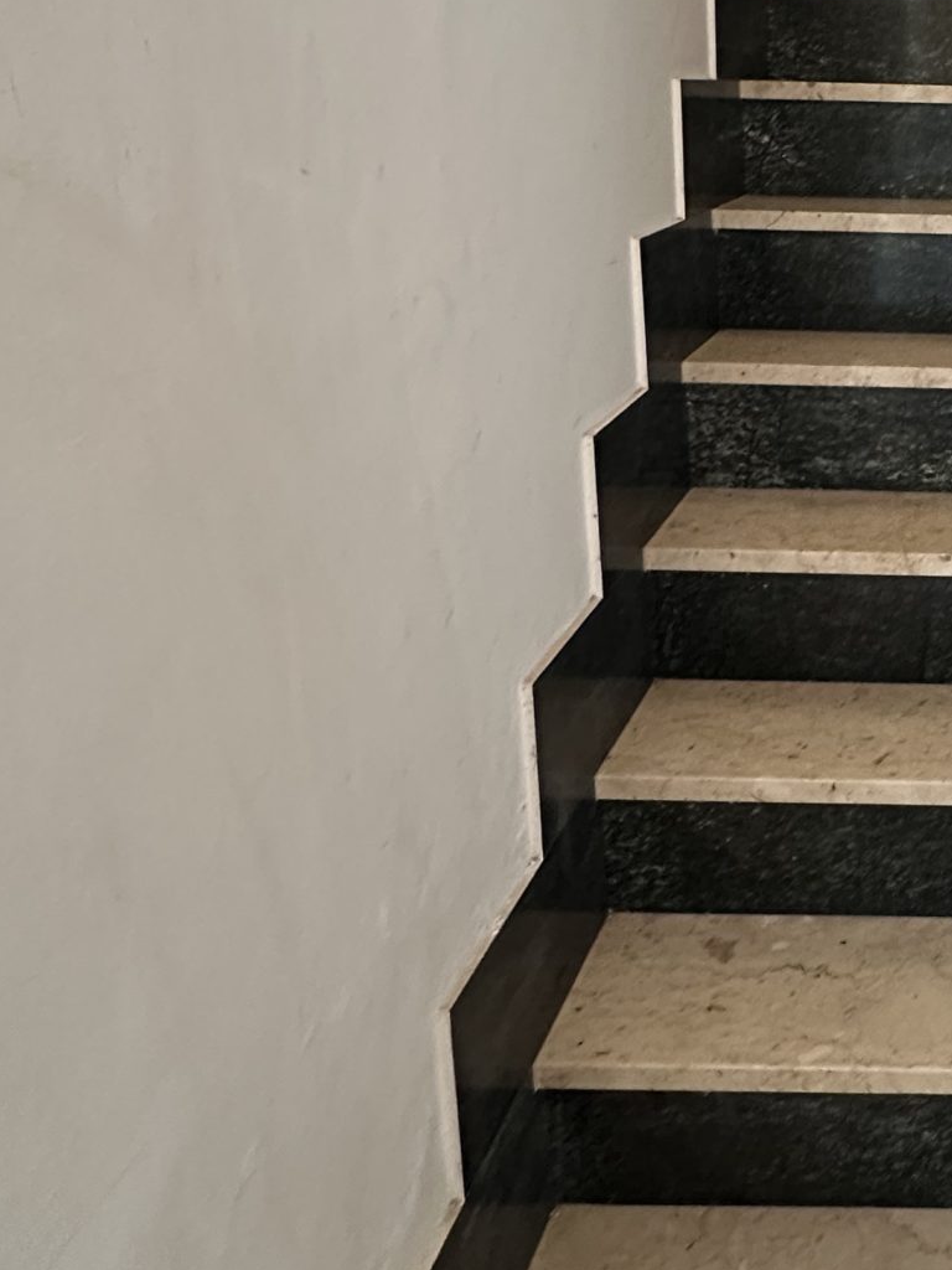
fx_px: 1283
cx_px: 1040
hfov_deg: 35.1
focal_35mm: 35
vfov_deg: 51.0
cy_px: 361
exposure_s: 1/50
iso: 500
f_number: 2.2
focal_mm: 2.22
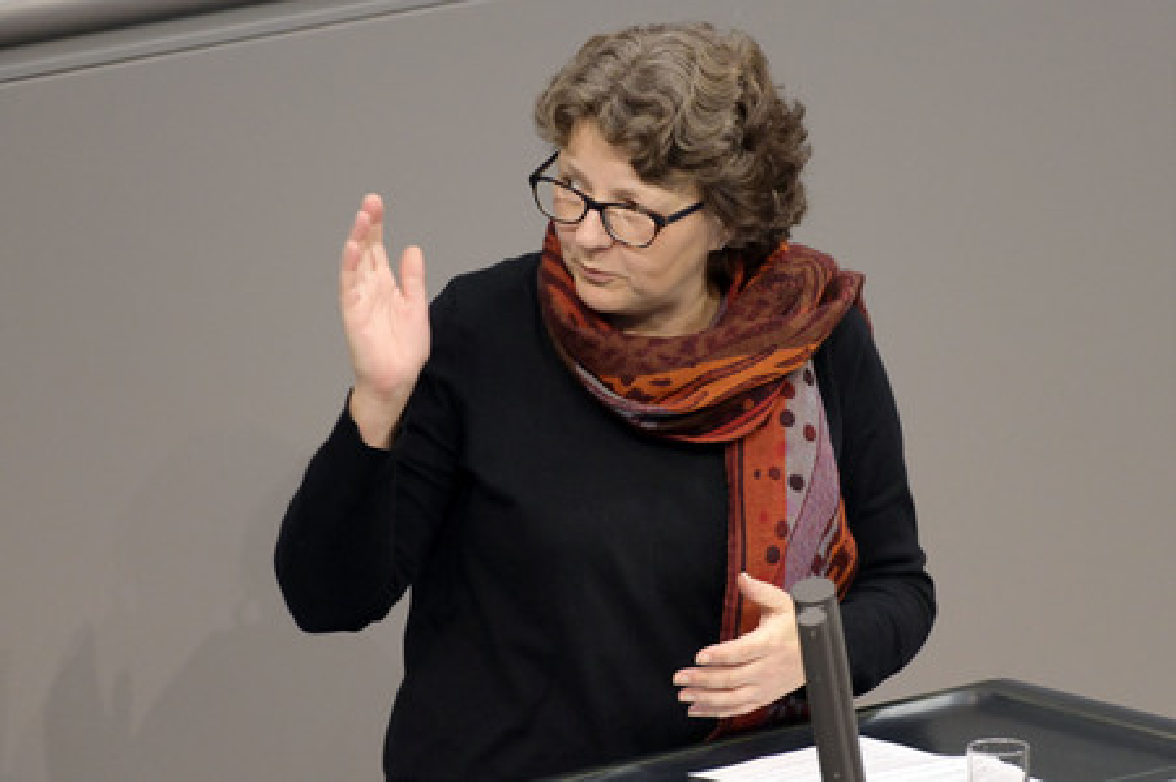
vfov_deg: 2.7
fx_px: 16321
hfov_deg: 4.1
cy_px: 391
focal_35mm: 500
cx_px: 588
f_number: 5.6
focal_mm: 500
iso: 10000
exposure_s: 1/250
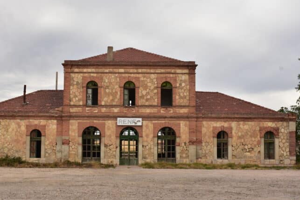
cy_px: 97
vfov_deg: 27.5
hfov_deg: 40.3
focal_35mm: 49
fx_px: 408
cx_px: 130
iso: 100
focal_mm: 28
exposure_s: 1/125
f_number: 7.1
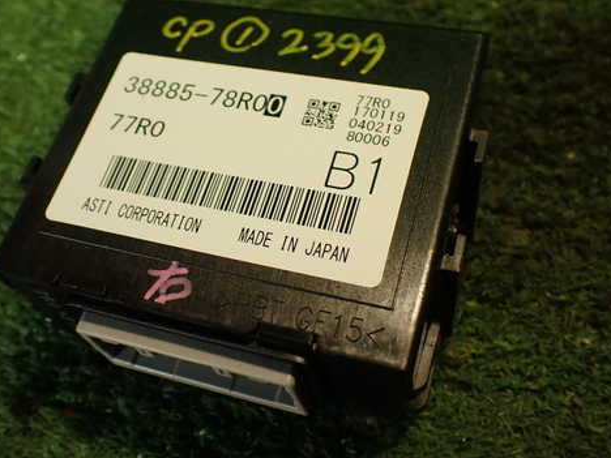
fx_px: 724
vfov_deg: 35.1
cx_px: 257
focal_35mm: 41
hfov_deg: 45.6
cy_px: 209
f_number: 2.4
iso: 200
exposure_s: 1/40
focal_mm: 5.79
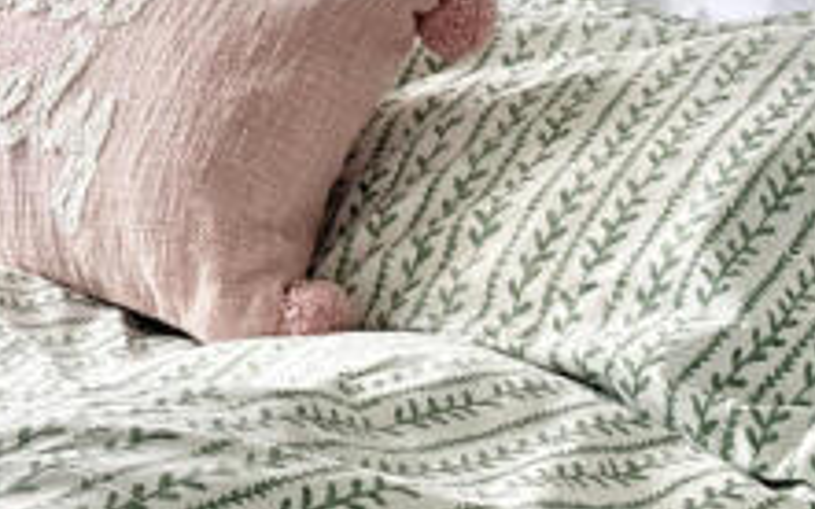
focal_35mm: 134
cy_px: -186
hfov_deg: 15.5
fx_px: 2976
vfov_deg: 9.6
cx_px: 230
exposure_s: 1/121
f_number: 1.78
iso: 64
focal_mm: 6.76
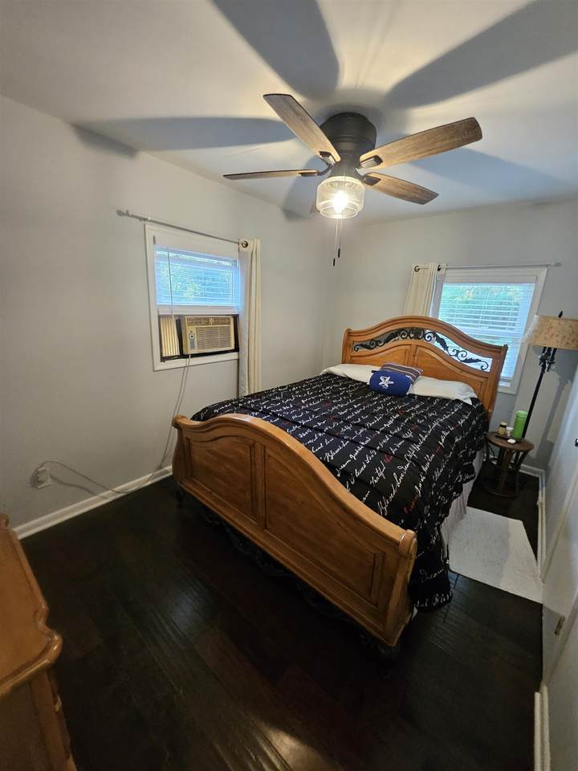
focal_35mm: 13
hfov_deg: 89.9
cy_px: 386
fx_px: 289
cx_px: 289
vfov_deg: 106.2
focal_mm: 1.7
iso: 400
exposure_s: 1/30
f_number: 2.2
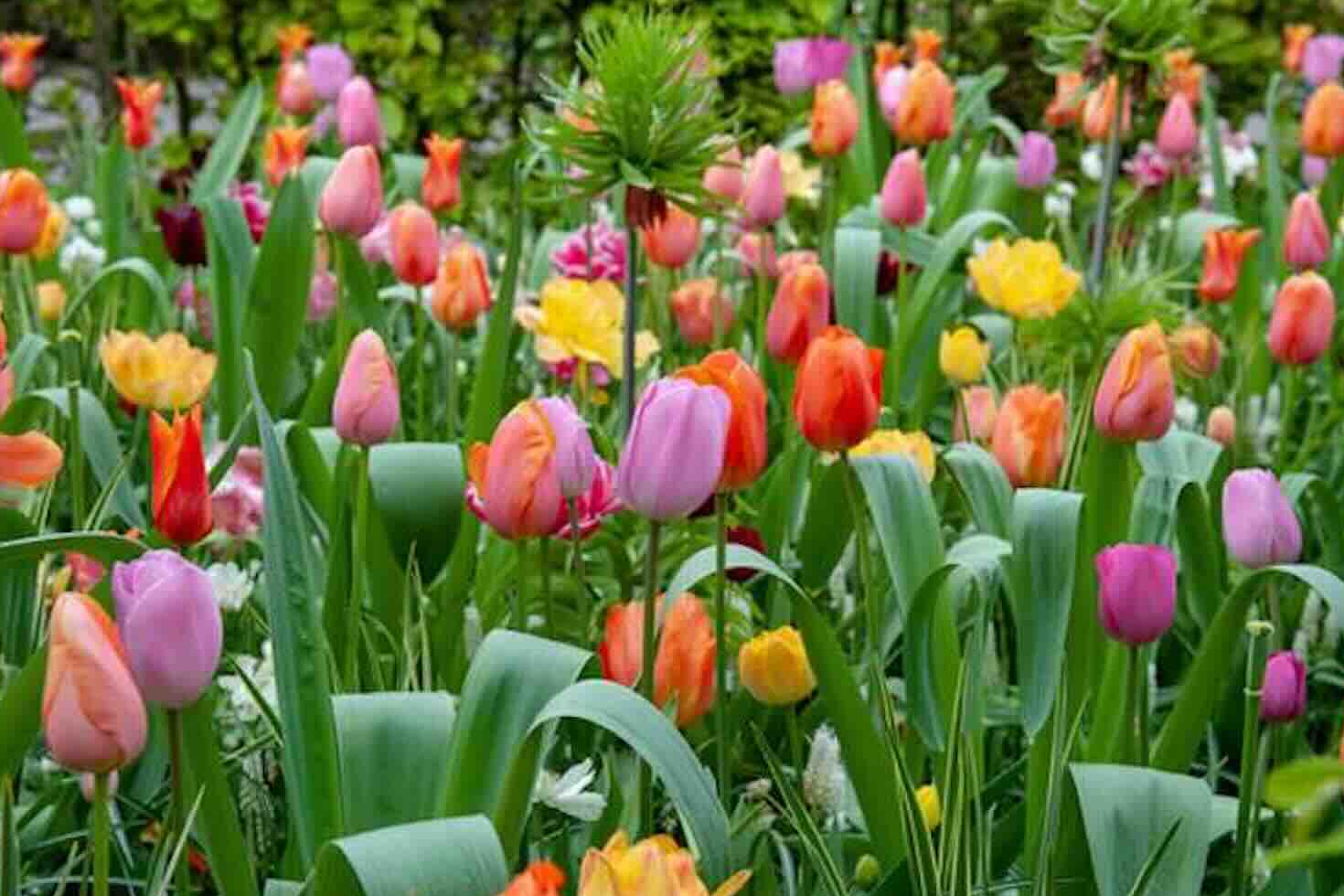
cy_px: 454
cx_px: 677
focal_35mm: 57
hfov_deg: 35.1
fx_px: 2128
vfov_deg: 23.8
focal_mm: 56
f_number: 6.3
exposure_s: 1/160
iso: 200
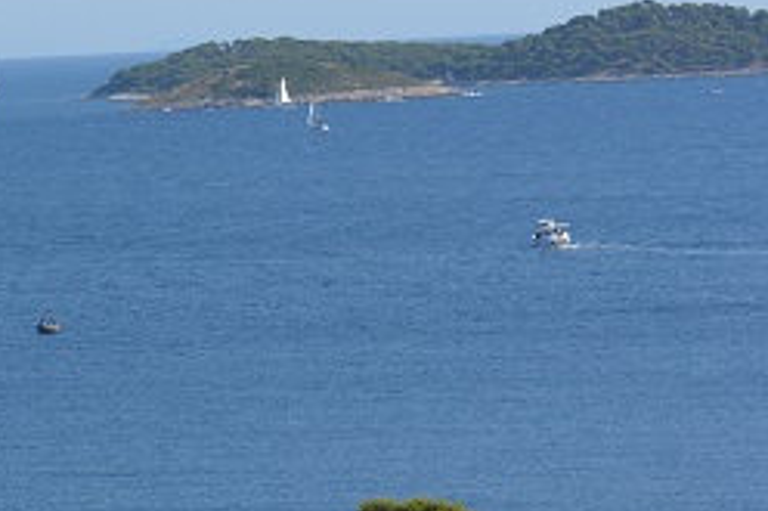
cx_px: -161
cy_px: 164
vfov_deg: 4.8
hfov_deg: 7.2
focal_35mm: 283
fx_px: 6033
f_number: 8
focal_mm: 52
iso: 100
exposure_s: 1/250
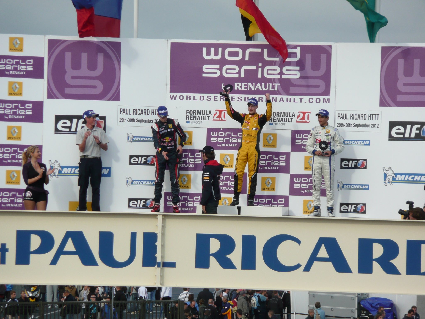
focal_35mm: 280
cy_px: 160
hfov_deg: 7.1
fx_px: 3438
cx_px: 212
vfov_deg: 5.3
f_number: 4.9
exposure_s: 1/320
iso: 100
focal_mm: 46
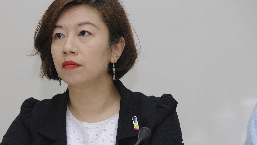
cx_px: 78
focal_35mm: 192
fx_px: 1308
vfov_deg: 6.3
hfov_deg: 11.2
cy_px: 107
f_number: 5.6
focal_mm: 116
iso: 800
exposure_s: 1/125
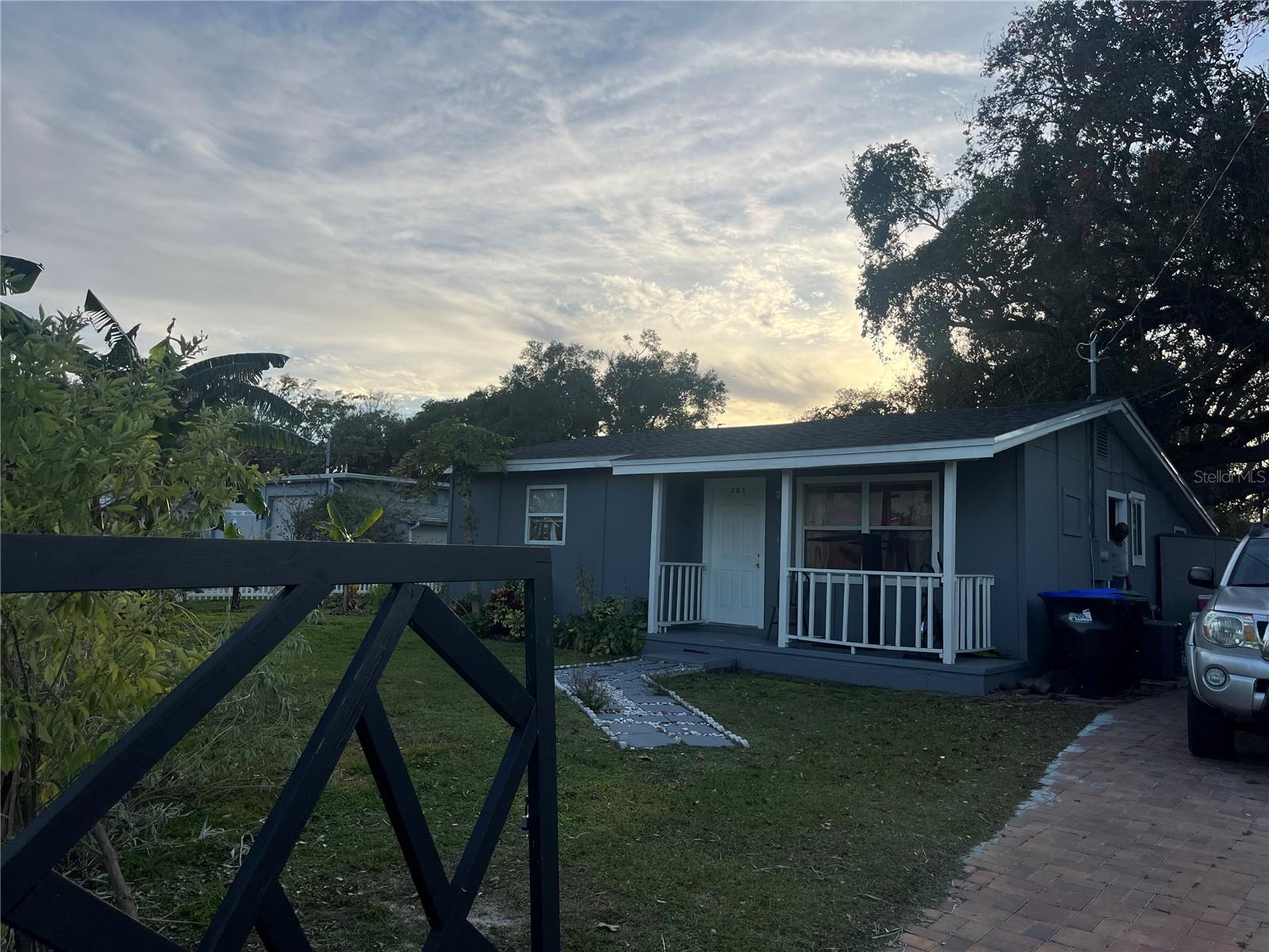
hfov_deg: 67.3
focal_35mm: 26
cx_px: 634
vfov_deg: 53.1
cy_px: 476
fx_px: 953
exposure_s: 1/3135
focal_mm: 5.1
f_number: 1.6
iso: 50
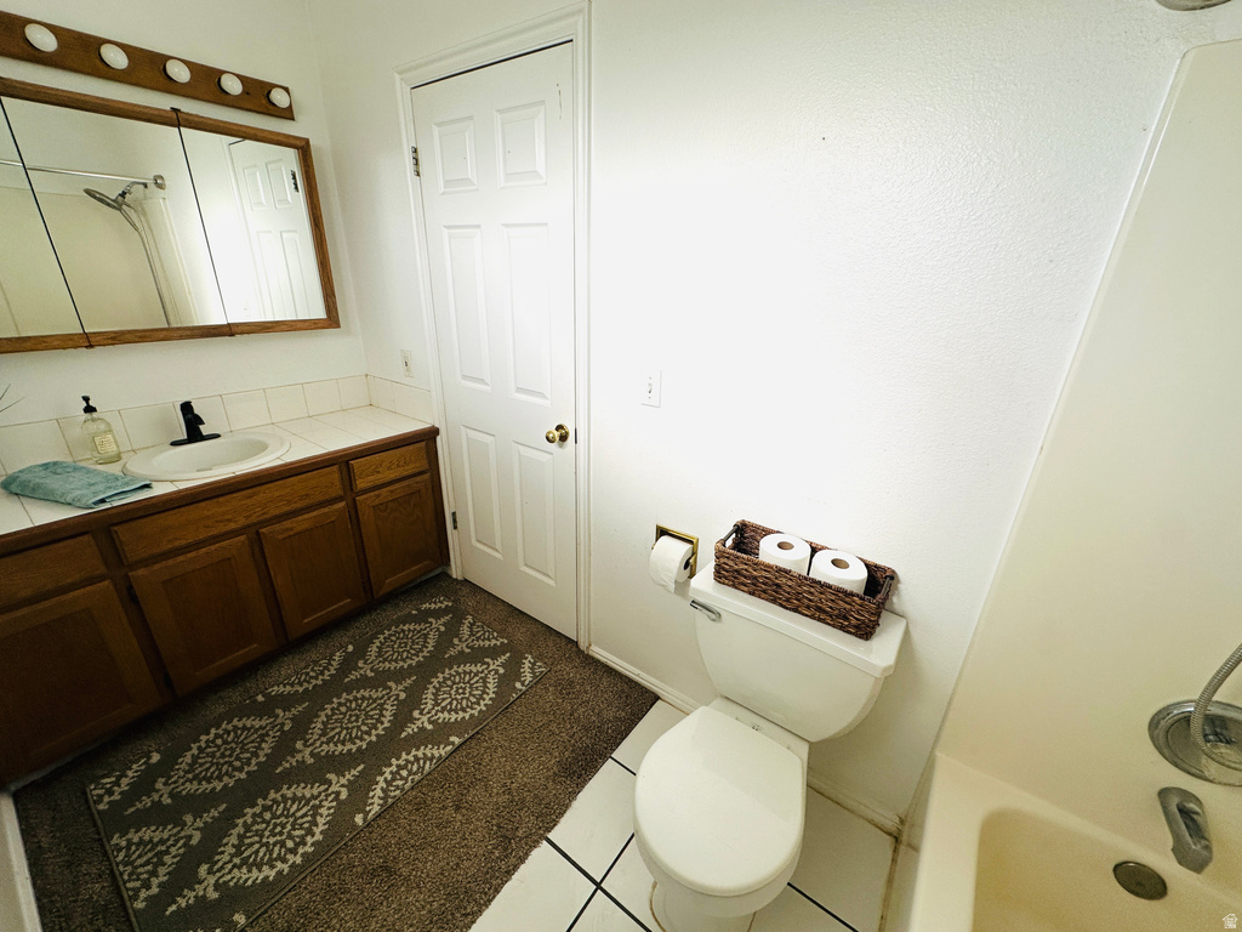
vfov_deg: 85.7
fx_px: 502
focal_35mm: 14
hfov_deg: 102.1
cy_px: 466
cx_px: 621
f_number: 2.2
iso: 64
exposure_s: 1/99
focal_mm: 2.22
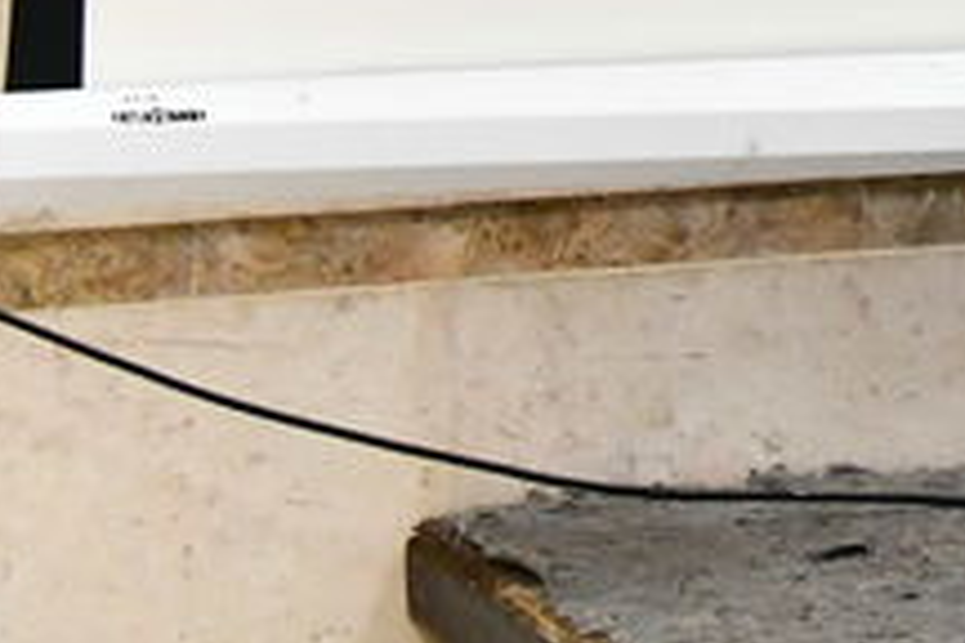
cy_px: -1409
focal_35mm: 376
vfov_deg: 3.6
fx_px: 10078
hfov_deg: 5.2
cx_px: 3020
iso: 2500
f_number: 5.6
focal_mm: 58
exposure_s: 1/200
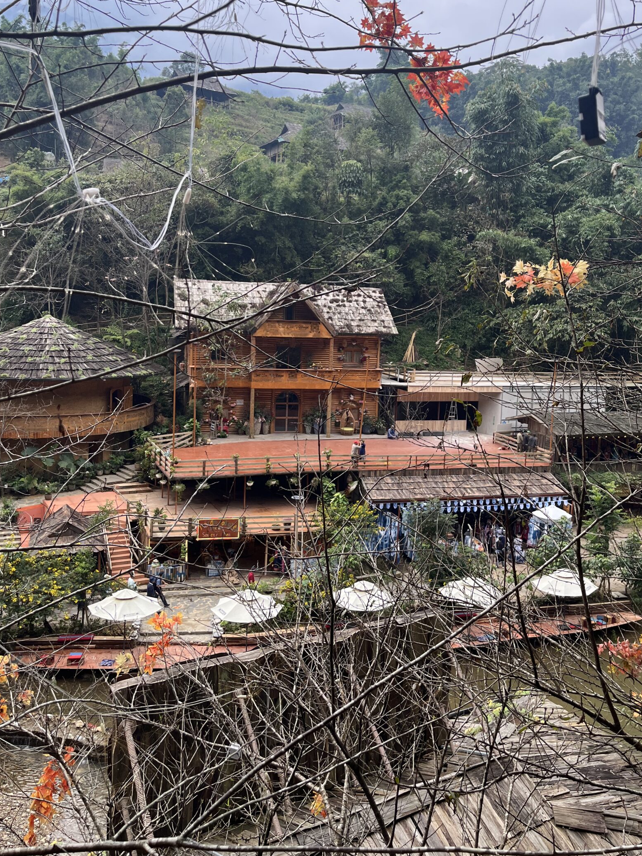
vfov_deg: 56.6
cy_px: 363
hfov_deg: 44.0
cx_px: 370
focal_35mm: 32
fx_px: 791
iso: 50
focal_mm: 5.1
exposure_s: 1/477
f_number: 1.6
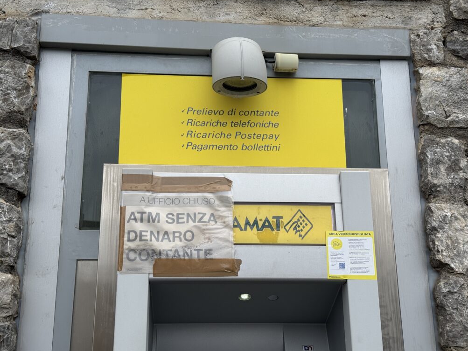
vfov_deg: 29.7
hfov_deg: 38.9
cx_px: 231
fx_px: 662
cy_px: 173
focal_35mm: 49
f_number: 1.78
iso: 64
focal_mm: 6.76
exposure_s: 1/1133
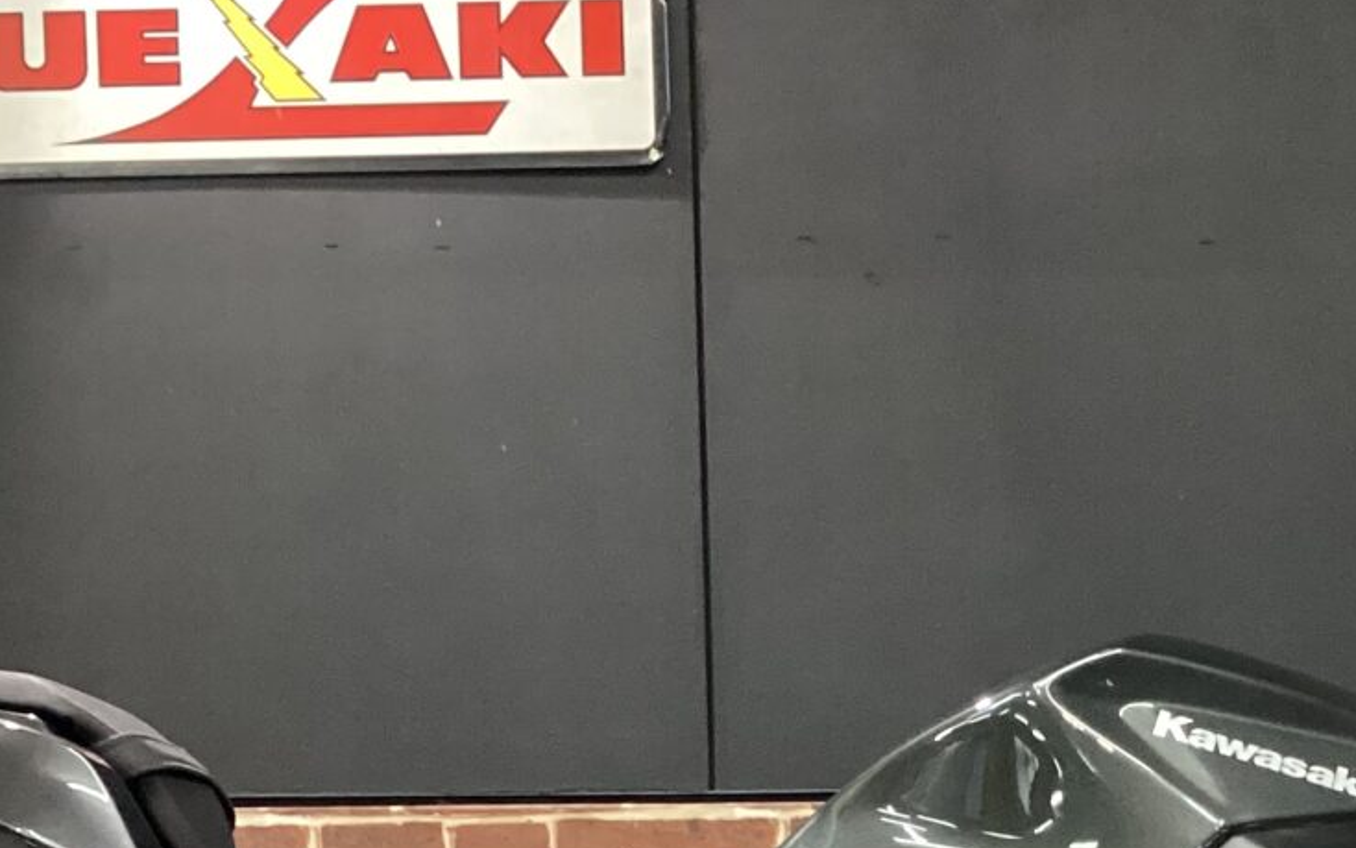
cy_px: 1199
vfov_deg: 14.4
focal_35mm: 86
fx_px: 3179
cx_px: 1092
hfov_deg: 23.7
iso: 400
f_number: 2.4
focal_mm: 3.3
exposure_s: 1/60
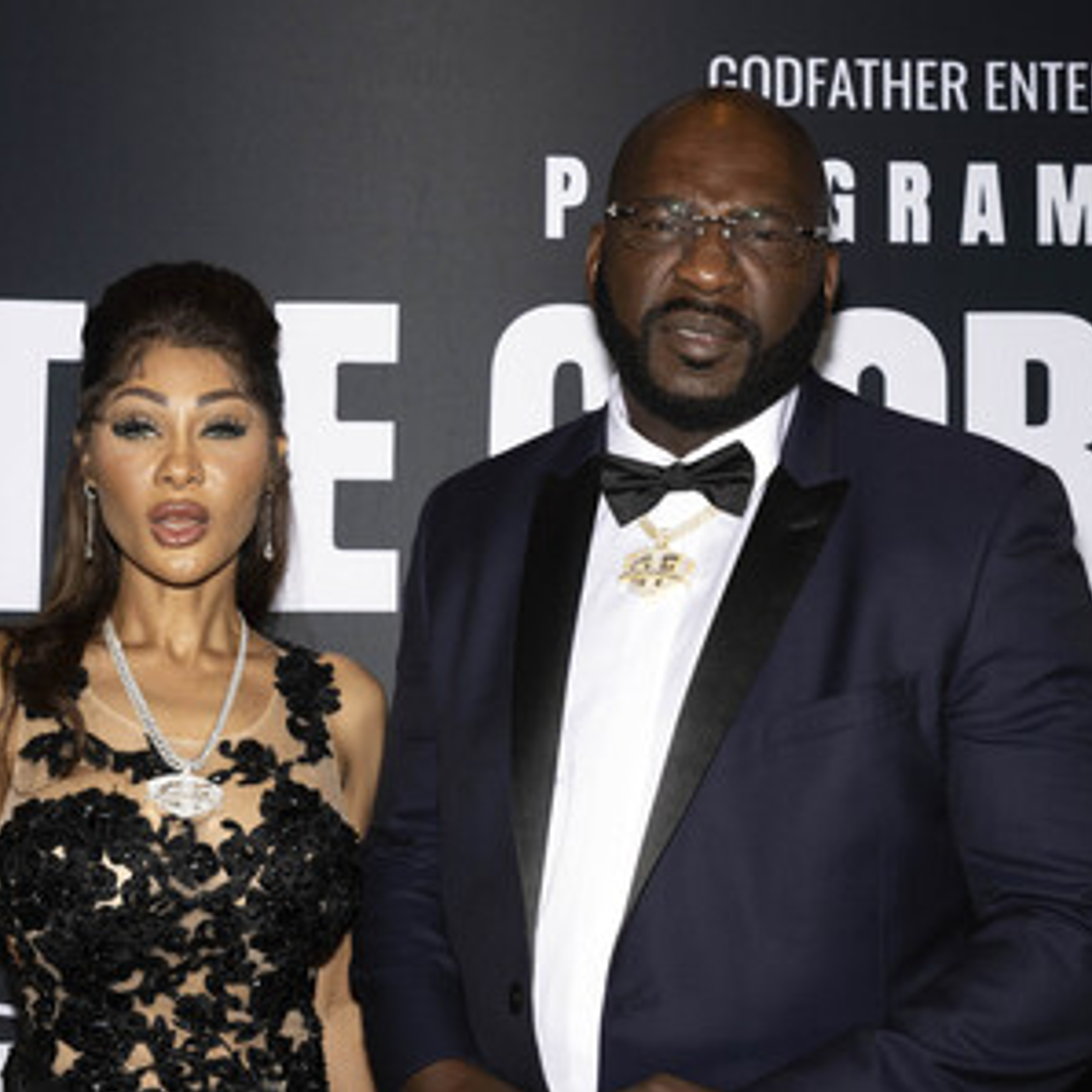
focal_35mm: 54
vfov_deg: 31.6
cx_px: 471
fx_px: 1927
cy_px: 546
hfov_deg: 31.6
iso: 800
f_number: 5.6
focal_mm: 42
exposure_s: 1/200
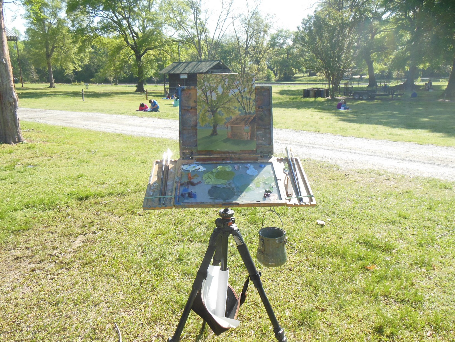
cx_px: 228
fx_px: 329
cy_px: 171
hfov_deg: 69.4
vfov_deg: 54.9
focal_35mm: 25
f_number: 3.2
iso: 125
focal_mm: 4.5
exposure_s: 1/500
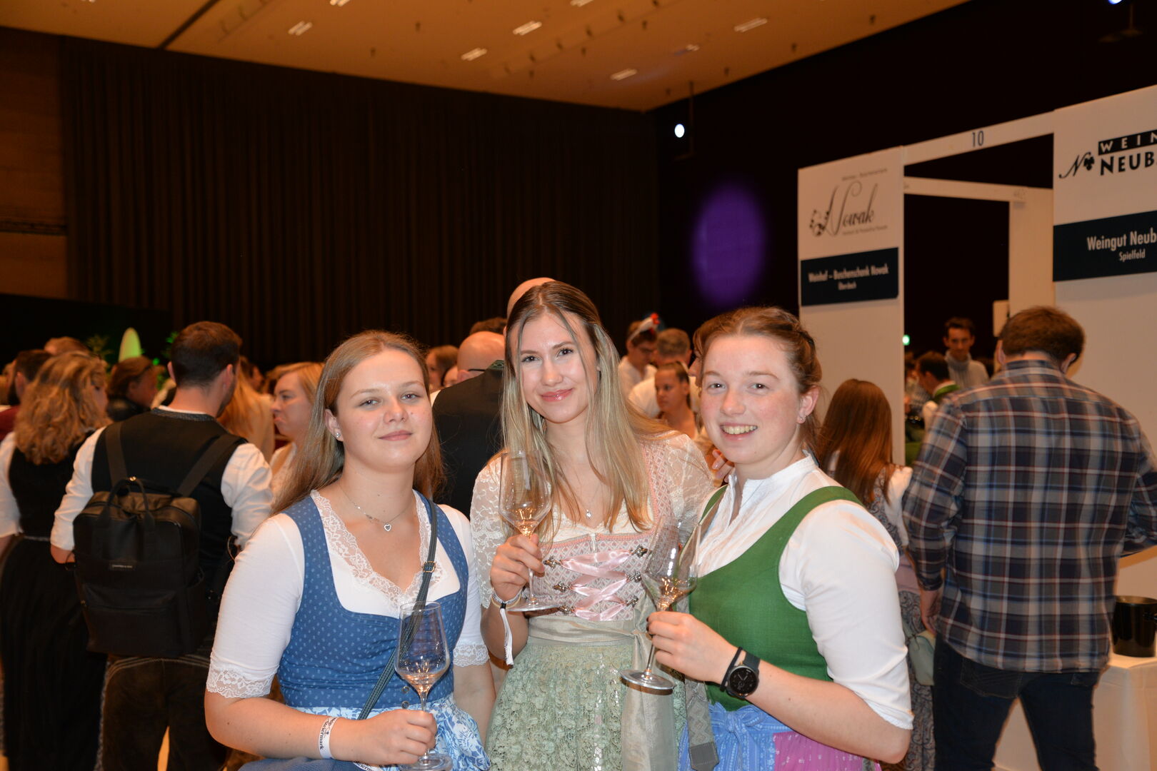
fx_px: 1285
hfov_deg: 48.5
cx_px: 578
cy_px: 386
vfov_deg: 33.4
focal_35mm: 40
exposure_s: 1/60
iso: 800
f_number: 4.2
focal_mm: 40
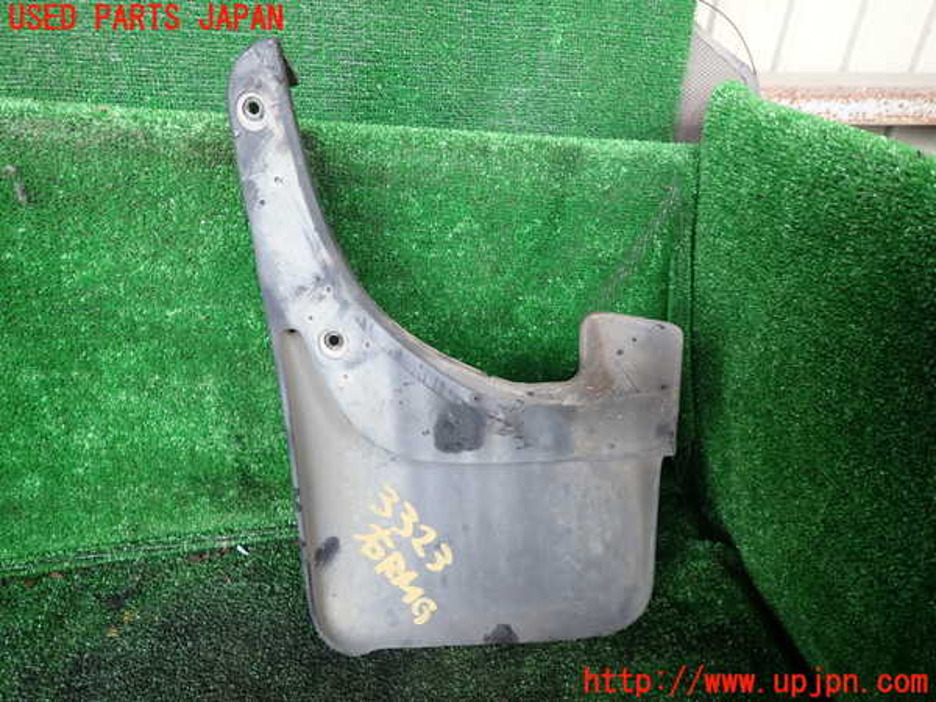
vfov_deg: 54.9
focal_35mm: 25
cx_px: 468
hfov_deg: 69.4
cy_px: 351
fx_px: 676
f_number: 2
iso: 200
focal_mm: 4.5
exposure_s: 1/60
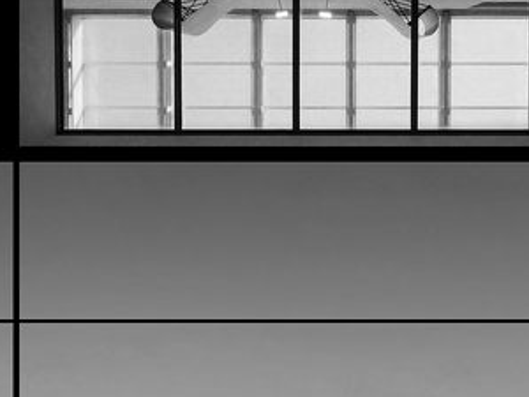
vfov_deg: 21.5
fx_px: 1039
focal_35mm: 68
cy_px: 108
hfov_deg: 28.4
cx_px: 347
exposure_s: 1/250
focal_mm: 17
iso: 2000
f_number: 11
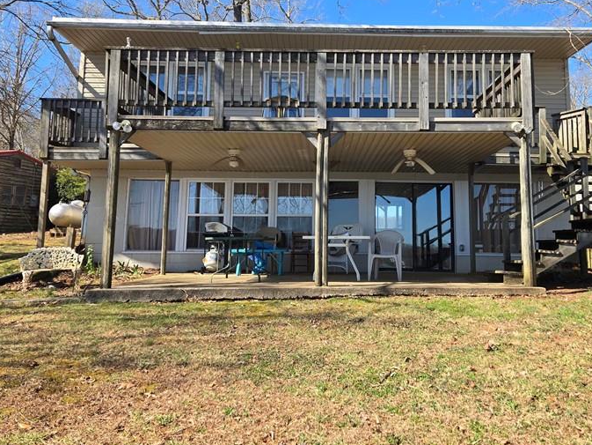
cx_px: 334
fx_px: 599
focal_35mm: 35
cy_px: 161
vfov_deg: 40.4
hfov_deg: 52.5
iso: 25
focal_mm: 5.4
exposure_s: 1/939
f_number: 1.8
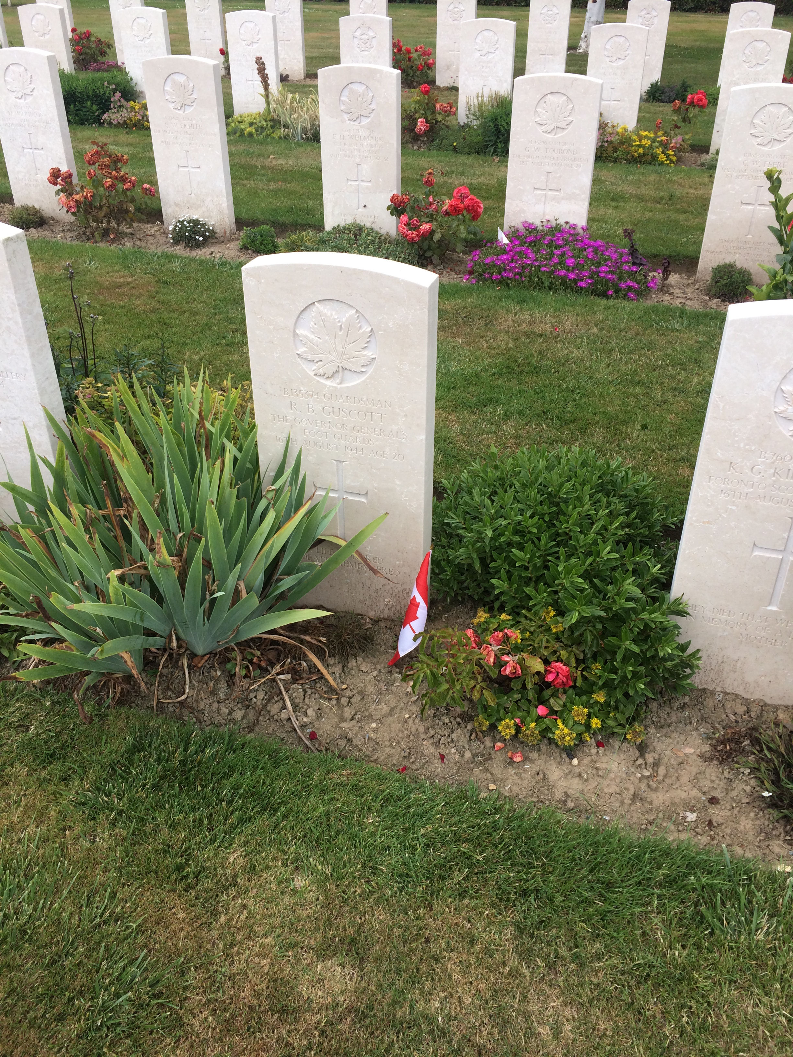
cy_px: 528
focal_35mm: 29
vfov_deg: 61.7
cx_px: 396
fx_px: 886
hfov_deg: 48.2
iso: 32
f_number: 2.2
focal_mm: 4.15
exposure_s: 1/1053
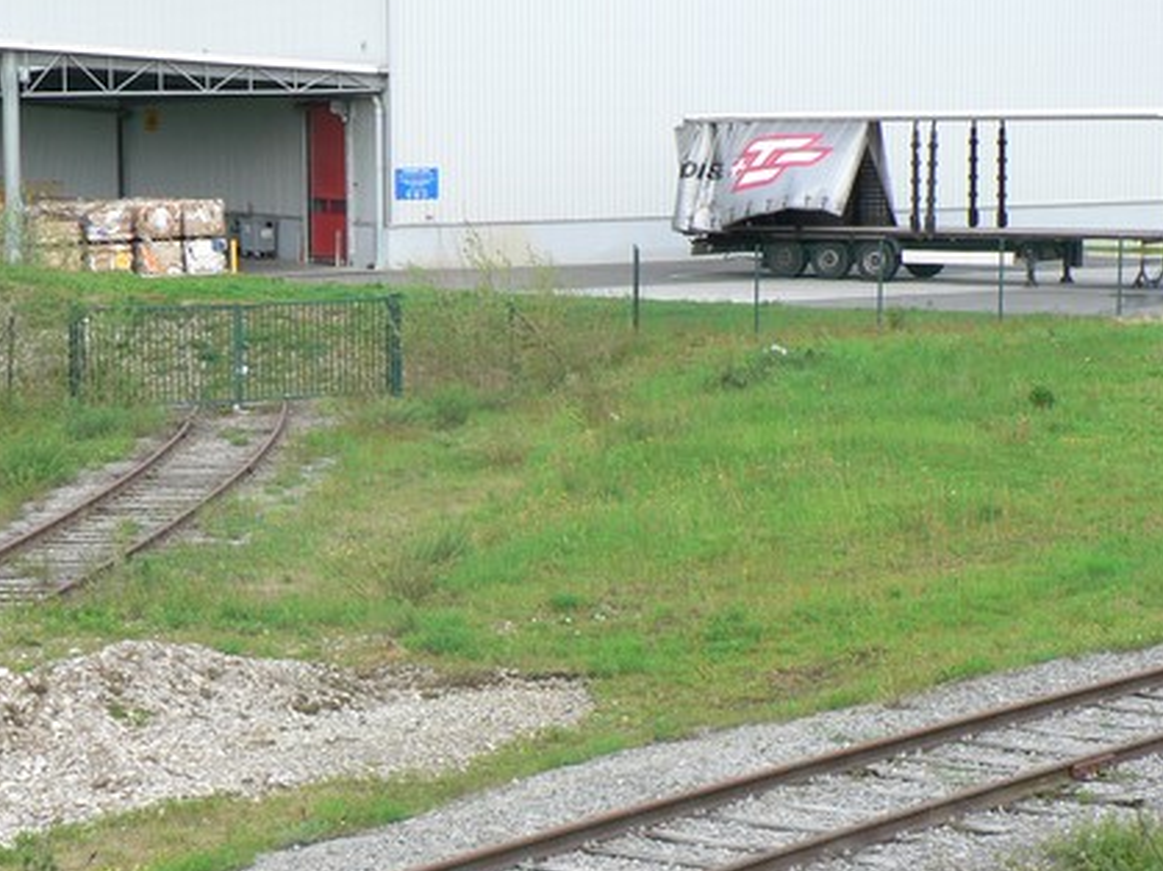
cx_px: 300
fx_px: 3695
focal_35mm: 110
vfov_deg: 13.4
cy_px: 621
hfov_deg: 17.8
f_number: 4
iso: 80
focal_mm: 12
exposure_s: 1/160
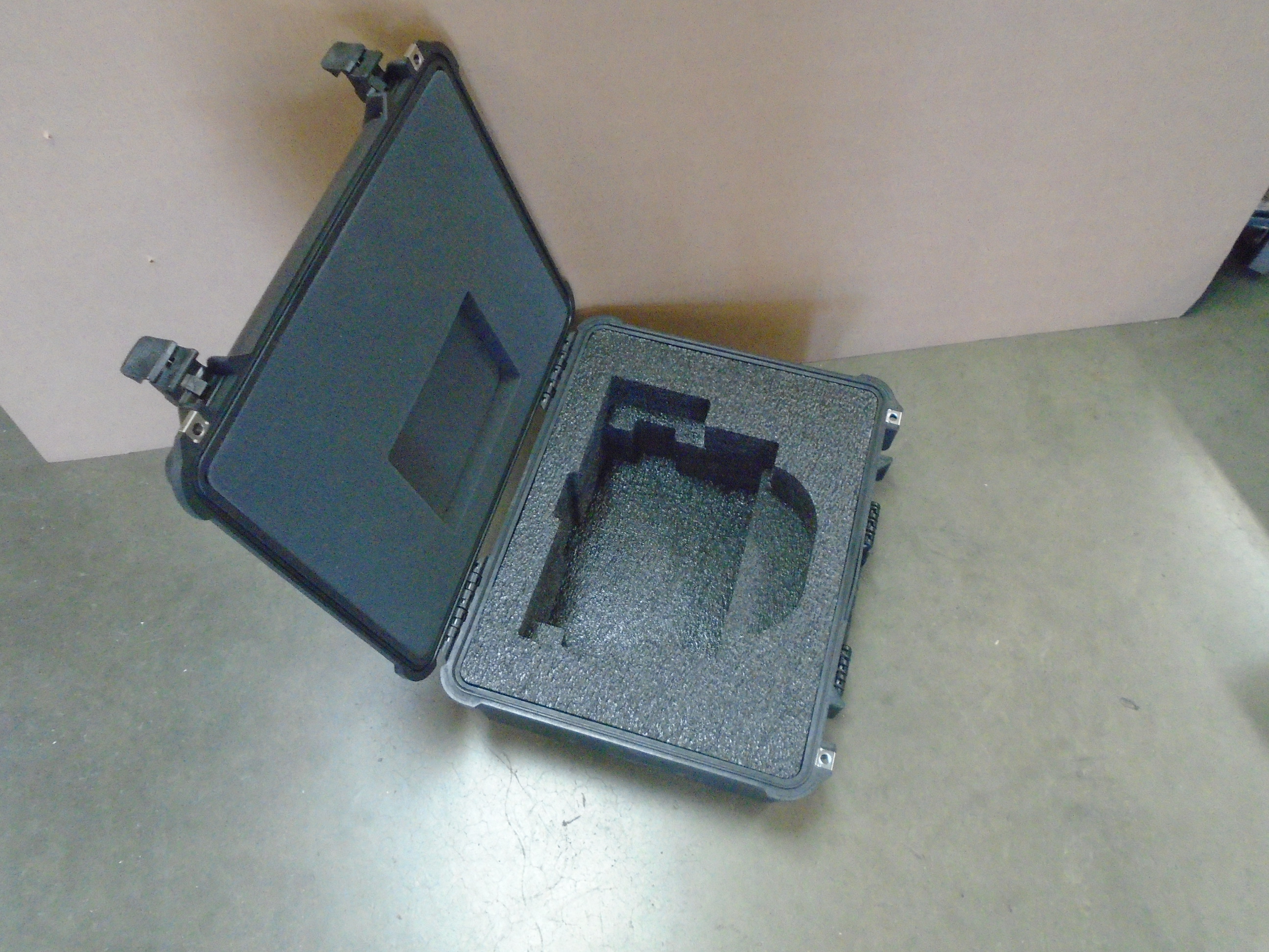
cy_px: 476
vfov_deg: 53.1
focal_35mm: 26
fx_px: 953
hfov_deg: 67.3
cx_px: 634
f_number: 3.2
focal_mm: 4.6
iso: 800
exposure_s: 1/40
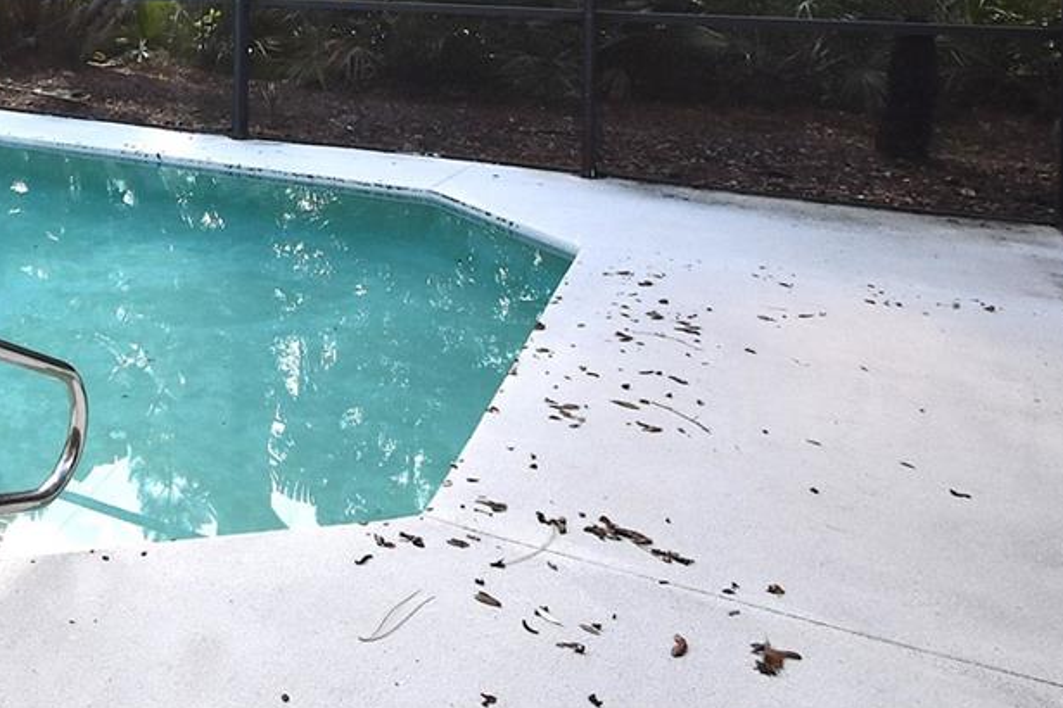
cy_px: -36
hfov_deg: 41.7
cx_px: -45
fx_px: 1151
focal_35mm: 39
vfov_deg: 31.1
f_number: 8
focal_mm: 10
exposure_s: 1/250
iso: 800
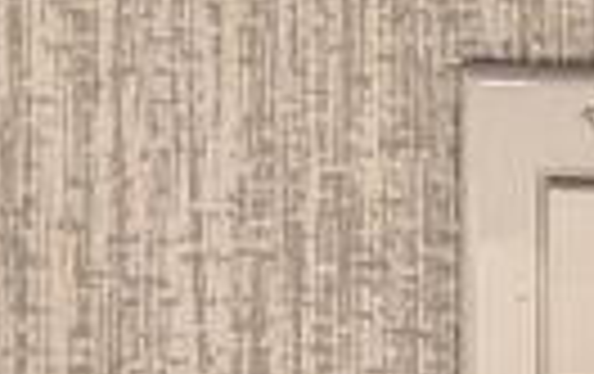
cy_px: -1350
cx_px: 76
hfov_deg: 10.6
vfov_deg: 5.4
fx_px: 3195
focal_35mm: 197
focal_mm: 6.81
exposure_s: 1/60
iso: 652
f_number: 1.85
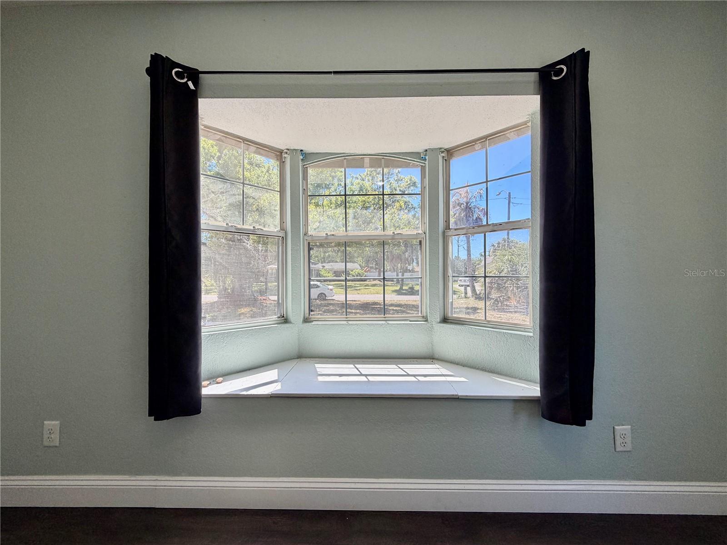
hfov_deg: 102.1
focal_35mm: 14
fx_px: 294
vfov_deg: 85.7
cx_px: 364
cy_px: 272
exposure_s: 1/121
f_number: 2.2
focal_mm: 2.22
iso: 64
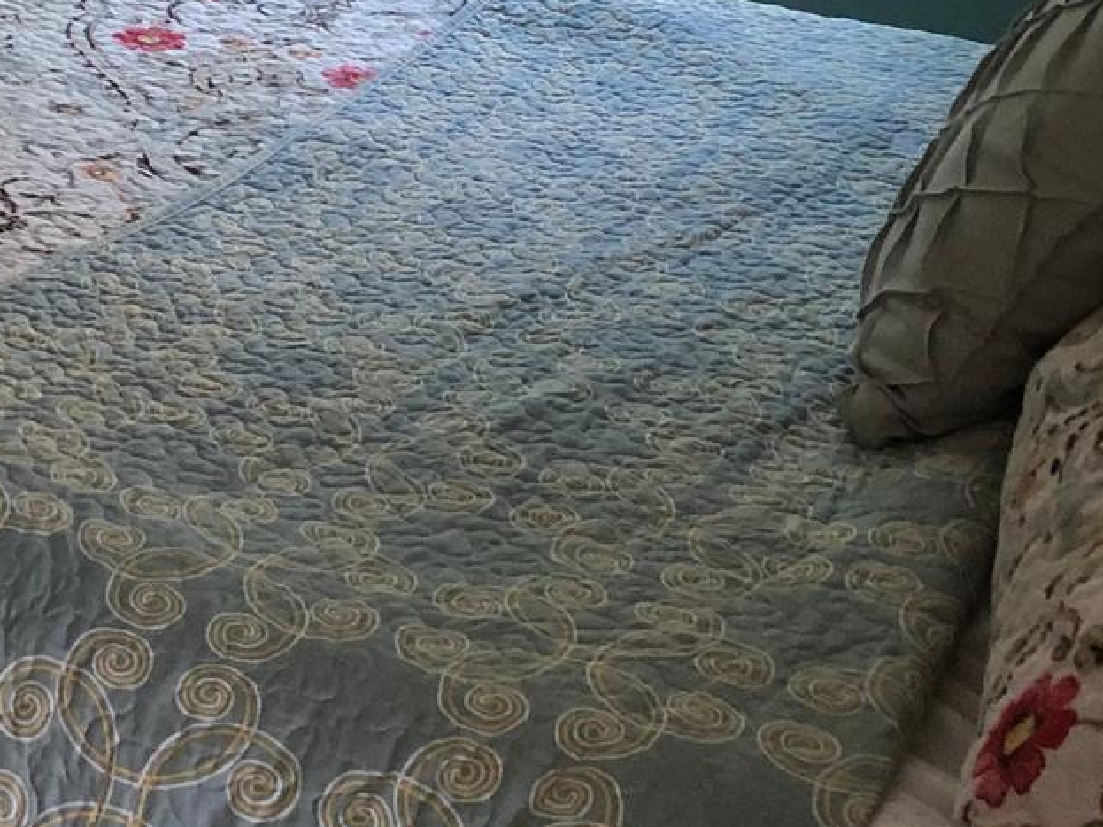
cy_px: -395
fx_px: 2931
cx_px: -613
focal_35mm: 92
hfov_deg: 18.5
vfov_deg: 15.0
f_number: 1.8
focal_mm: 3.99
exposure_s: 1/15
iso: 40
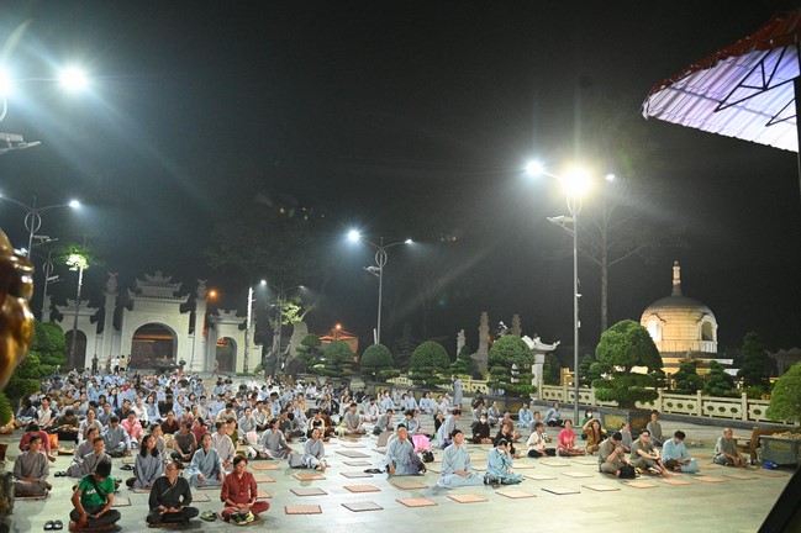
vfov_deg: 43.6
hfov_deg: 62.0
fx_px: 667
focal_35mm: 30
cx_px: 400
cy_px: 266
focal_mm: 30
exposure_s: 1/100
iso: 12800
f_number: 4.5
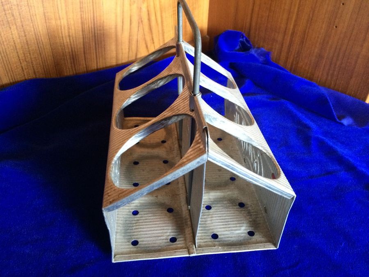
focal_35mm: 30
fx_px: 320
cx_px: 184
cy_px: 138
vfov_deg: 46.8
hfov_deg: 60.0
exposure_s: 1/17
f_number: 2.2
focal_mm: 4.12
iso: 320
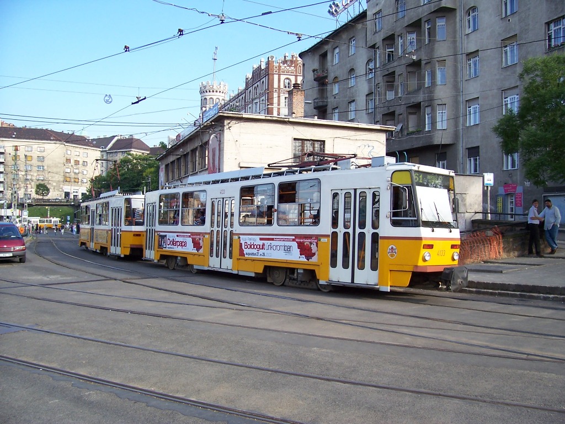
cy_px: 212
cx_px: 282
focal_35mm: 34
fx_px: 555
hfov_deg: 54.0
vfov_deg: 41.8
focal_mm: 5.6
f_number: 2.7
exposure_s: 1/350
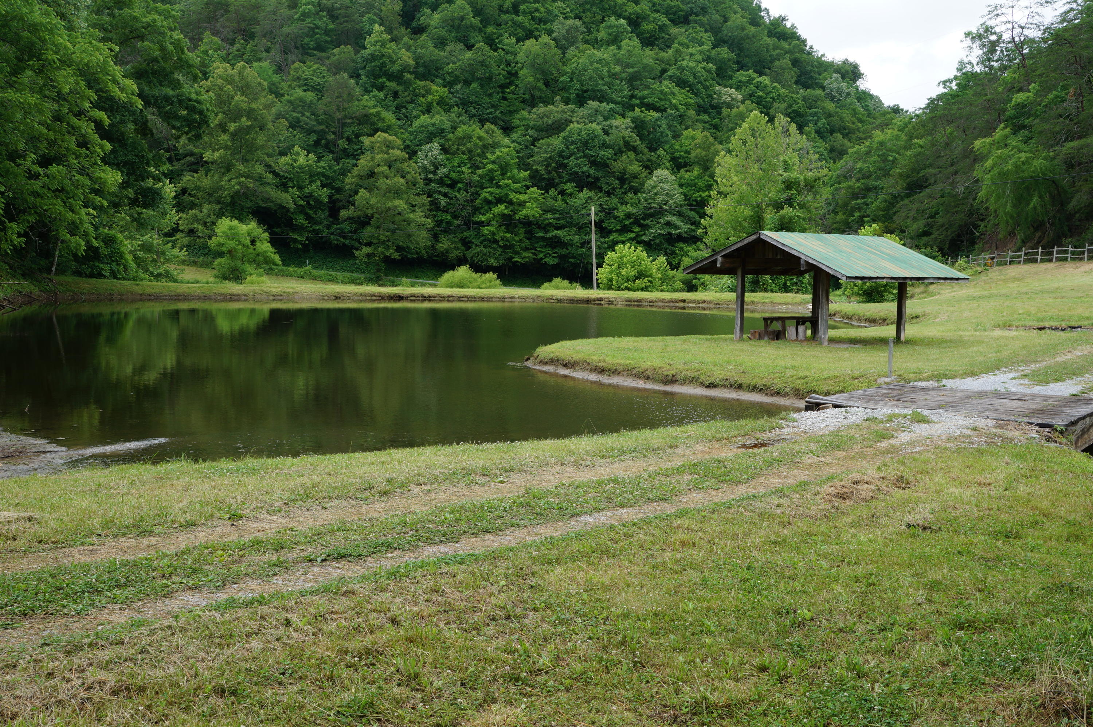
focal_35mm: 38
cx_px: 546
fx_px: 1138
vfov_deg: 35.4
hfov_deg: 51.3
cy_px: 364
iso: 100
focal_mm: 25
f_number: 9
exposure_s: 1/80
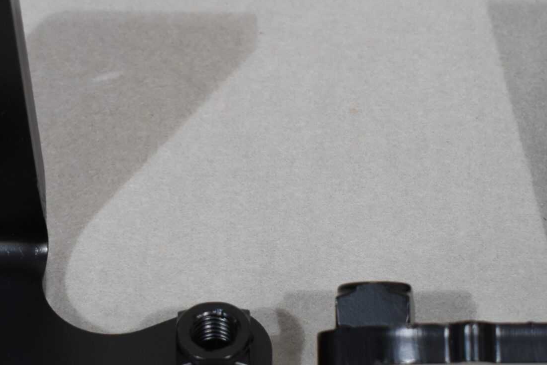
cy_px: 176
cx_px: 310
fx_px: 2128
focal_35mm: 140
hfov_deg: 14.6
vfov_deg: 9.8
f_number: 4.8
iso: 800
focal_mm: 40
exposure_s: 1/200
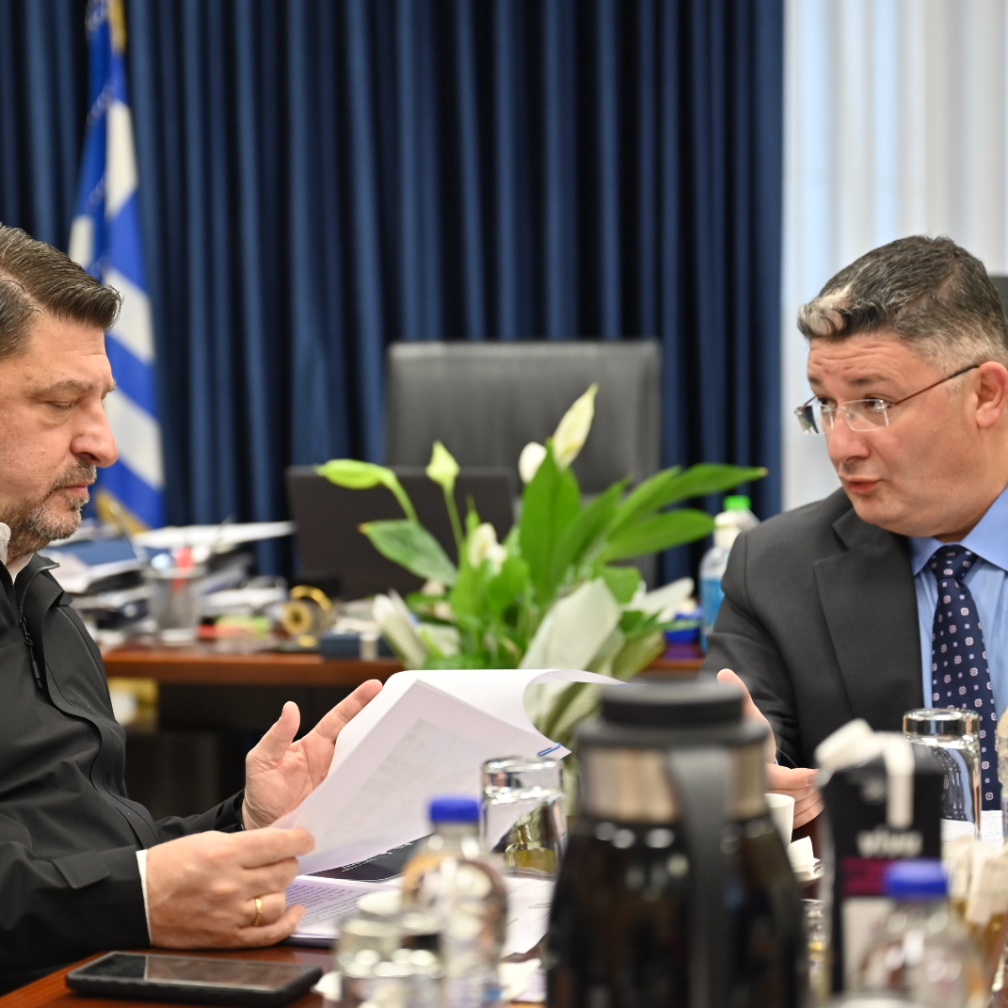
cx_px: 413
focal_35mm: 90
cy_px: 504
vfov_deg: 19.3
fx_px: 2965
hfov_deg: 19.3
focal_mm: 70
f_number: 2.8
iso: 640
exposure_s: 1/125
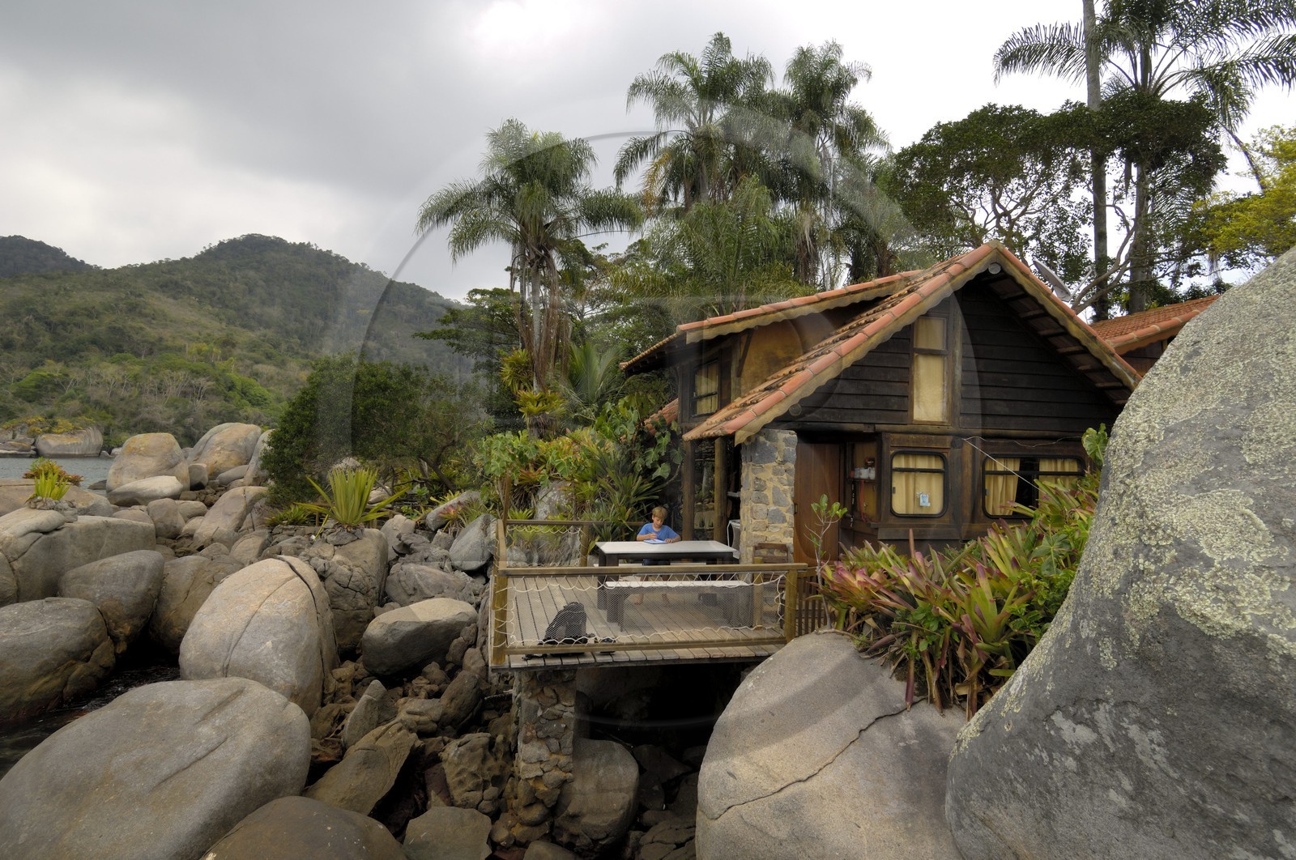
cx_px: 648
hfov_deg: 85.5
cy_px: 430
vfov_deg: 63.1
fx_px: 701
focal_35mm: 20
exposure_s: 1/125
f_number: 9.5
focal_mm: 13
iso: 100
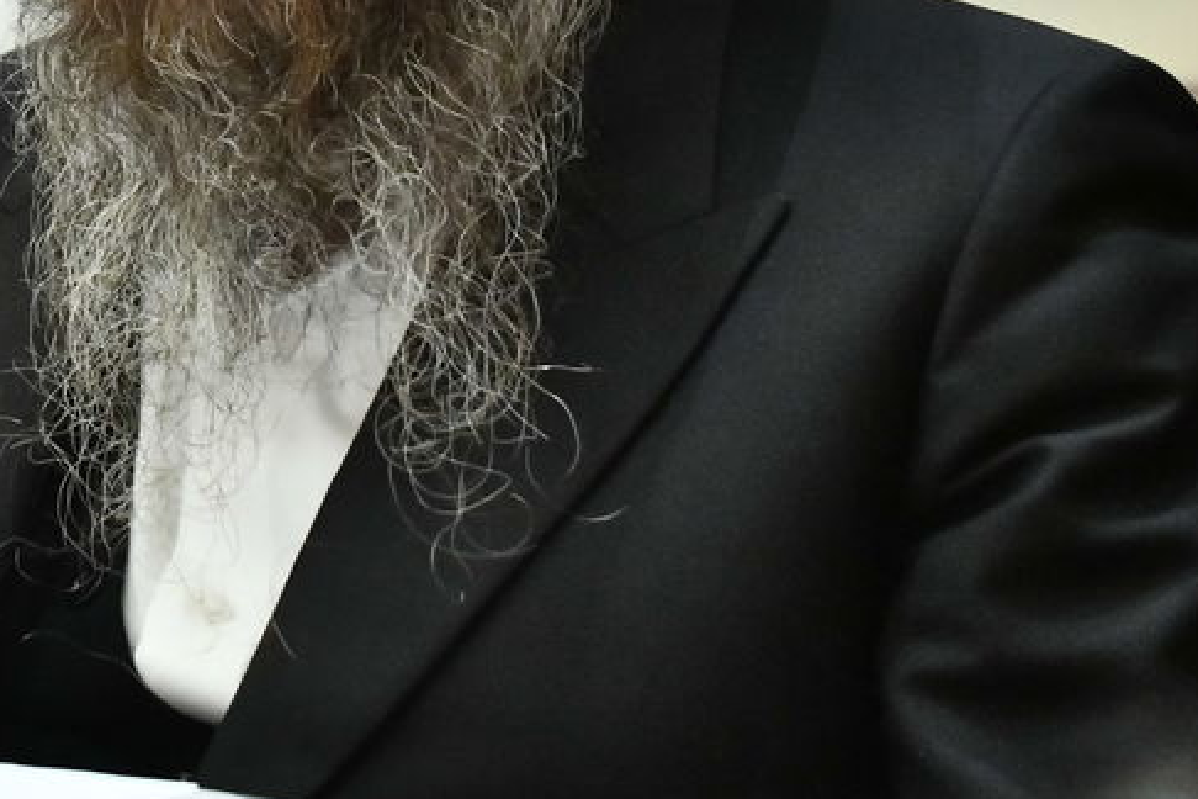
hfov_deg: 16.4
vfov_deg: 11.0
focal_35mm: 121
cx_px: -155
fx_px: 4026
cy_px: -275
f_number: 5.6
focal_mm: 42
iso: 5000
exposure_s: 1/100
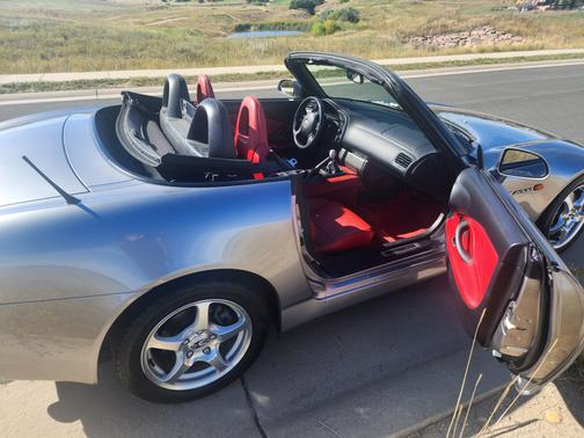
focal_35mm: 23
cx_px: 292
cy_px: 219
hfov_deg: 73.9
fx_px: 388
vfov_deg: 58.9
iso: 12
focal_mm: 6.4
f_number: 1.8
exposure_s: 1/465
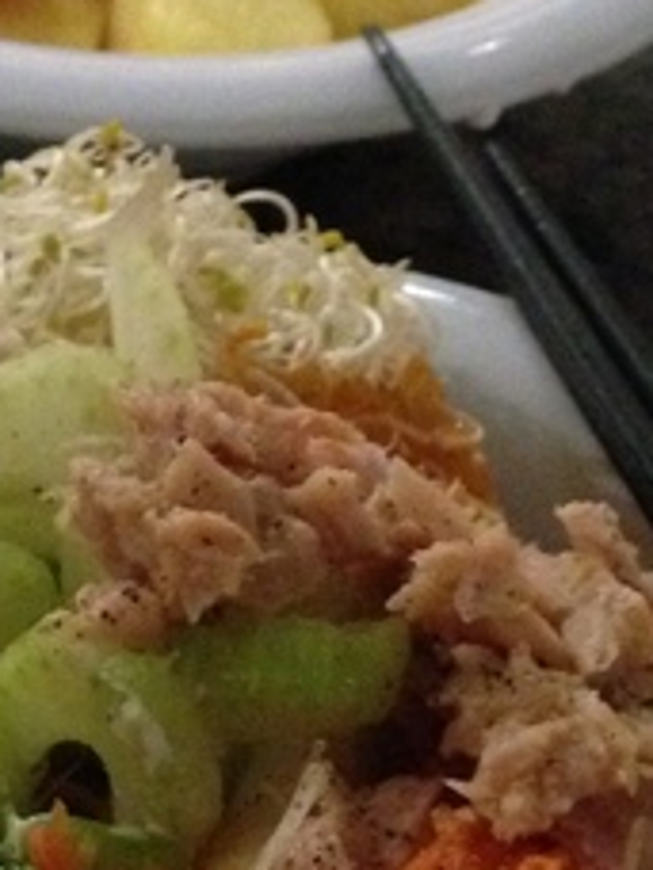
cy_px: 326
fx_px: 2817
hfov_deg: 12.9
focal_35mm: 112
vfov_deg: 17.5
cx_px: -122
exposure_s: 1/15
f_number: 2.4
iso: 800
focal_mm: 4.12
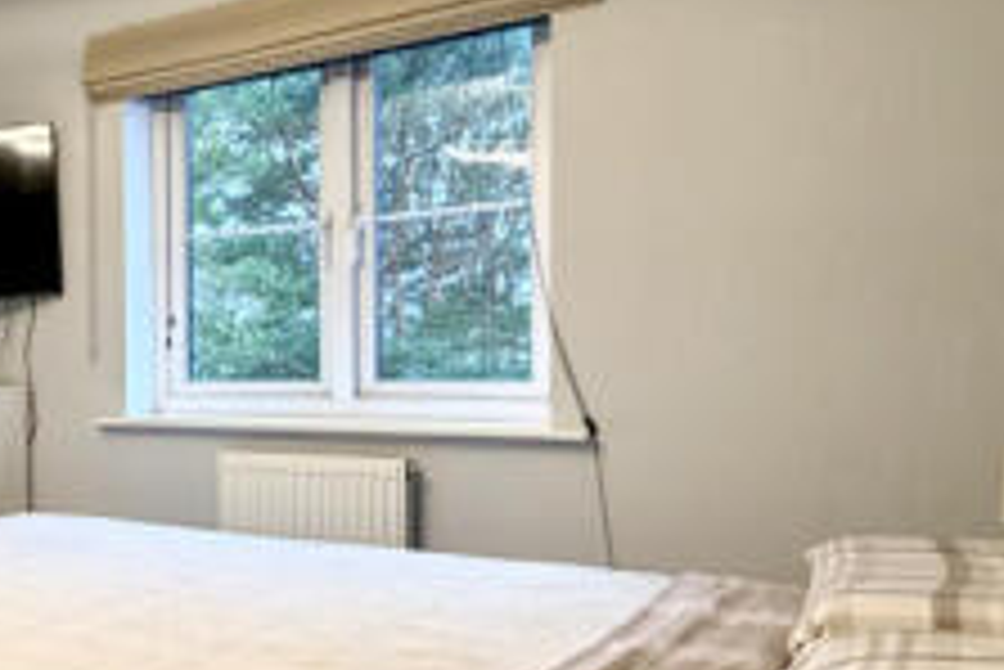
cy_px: 384
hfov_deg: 42.0
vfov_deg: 35.0
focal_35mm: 38
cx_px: -56
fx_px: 1060
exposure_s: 1/100
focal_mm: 2.22
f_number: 2.2
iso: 250
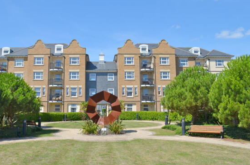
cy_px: 82
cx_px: 102
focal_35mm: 32
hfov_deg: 58.4
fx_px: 222
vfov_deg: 40.9
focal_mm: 18
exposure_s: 1/320
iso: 100
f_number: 9
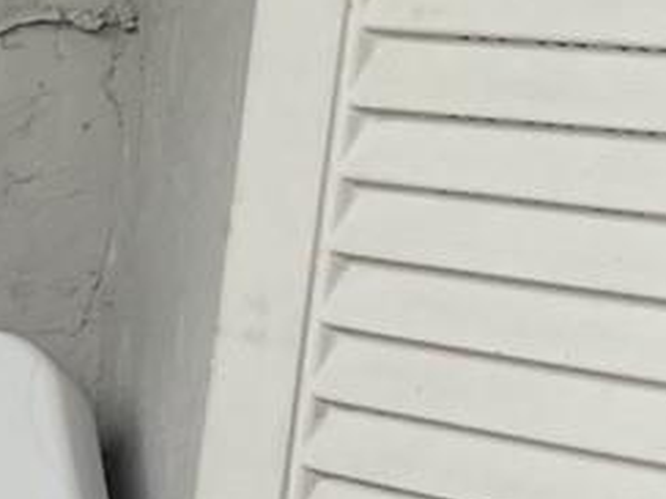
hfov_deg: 10.3
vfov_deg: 8.3
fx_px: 3288
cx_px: -803
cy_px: 929
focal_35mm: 171
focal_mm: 4.2
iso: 32
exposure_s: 1/144
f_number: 1.6
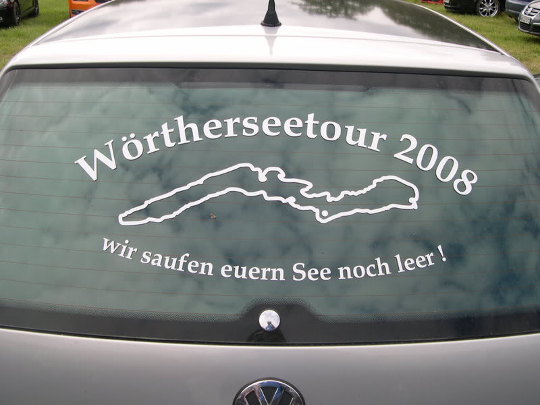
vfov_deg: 37.7
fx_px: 593
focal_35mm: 38
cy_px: 202
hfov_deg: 49.0
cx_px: 270
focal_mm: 8
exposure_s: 1/115
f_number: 7.6
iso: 100
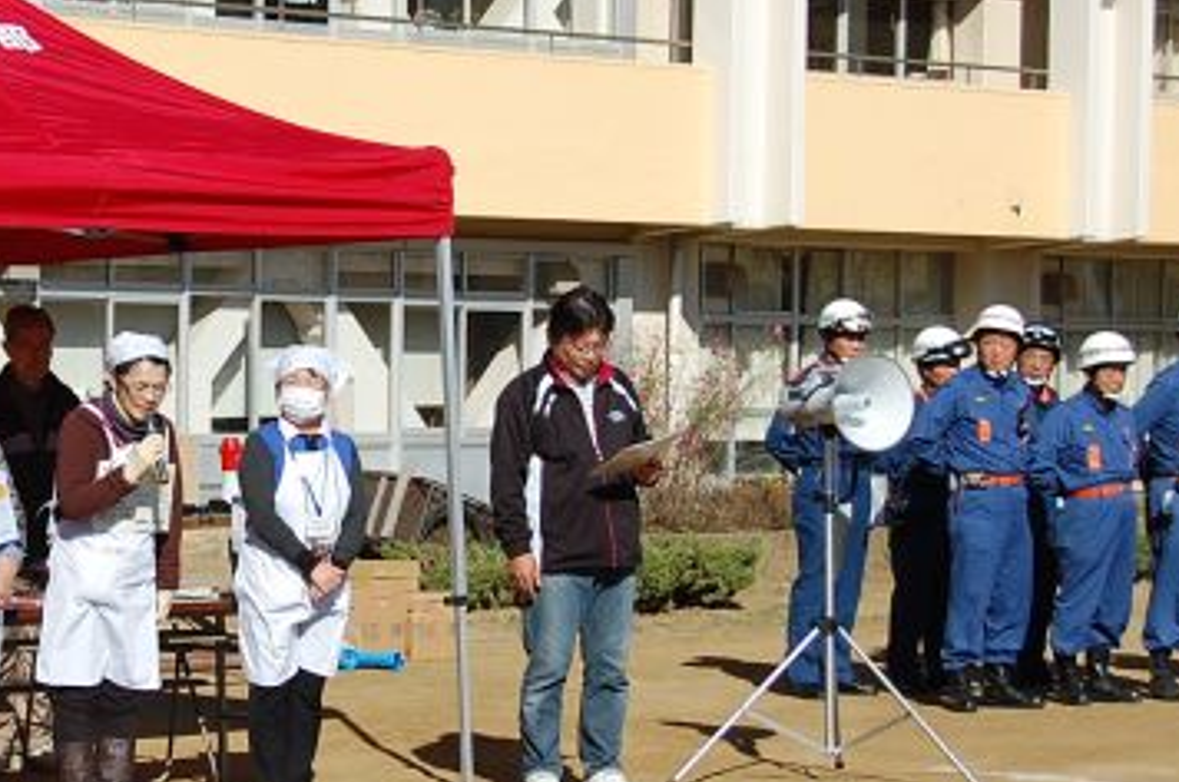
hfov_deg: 18.8
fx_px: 3531
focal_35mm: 108
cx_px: 275
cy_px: 388
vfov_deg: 12.6
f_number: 5.6
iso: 200
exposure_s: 1/1250
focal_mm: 32
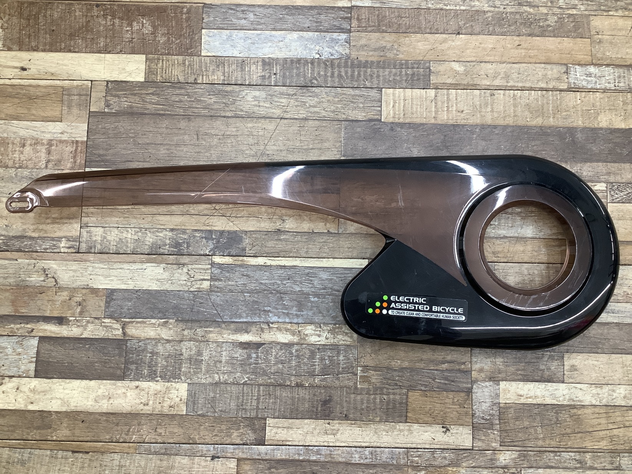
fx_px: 566
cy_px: 237
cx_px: 316
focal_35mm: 31
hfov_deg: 58.3
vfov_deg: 45.5
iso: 125
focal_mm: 3.3
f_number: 2.4
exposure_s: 1/60
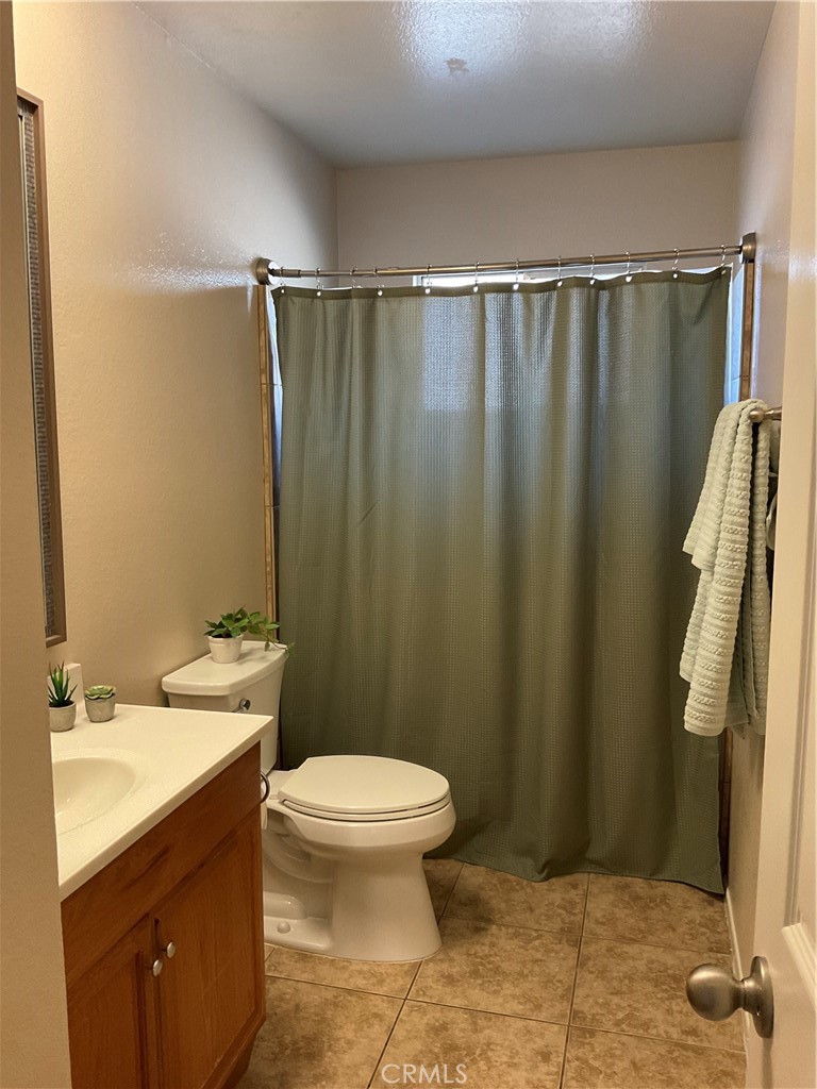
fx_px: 913
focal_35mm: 29
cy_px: 544
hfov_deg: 48.2
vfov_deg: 61.7
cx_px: 408
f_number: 1.8
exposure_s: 1/60
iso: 160
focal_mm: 3
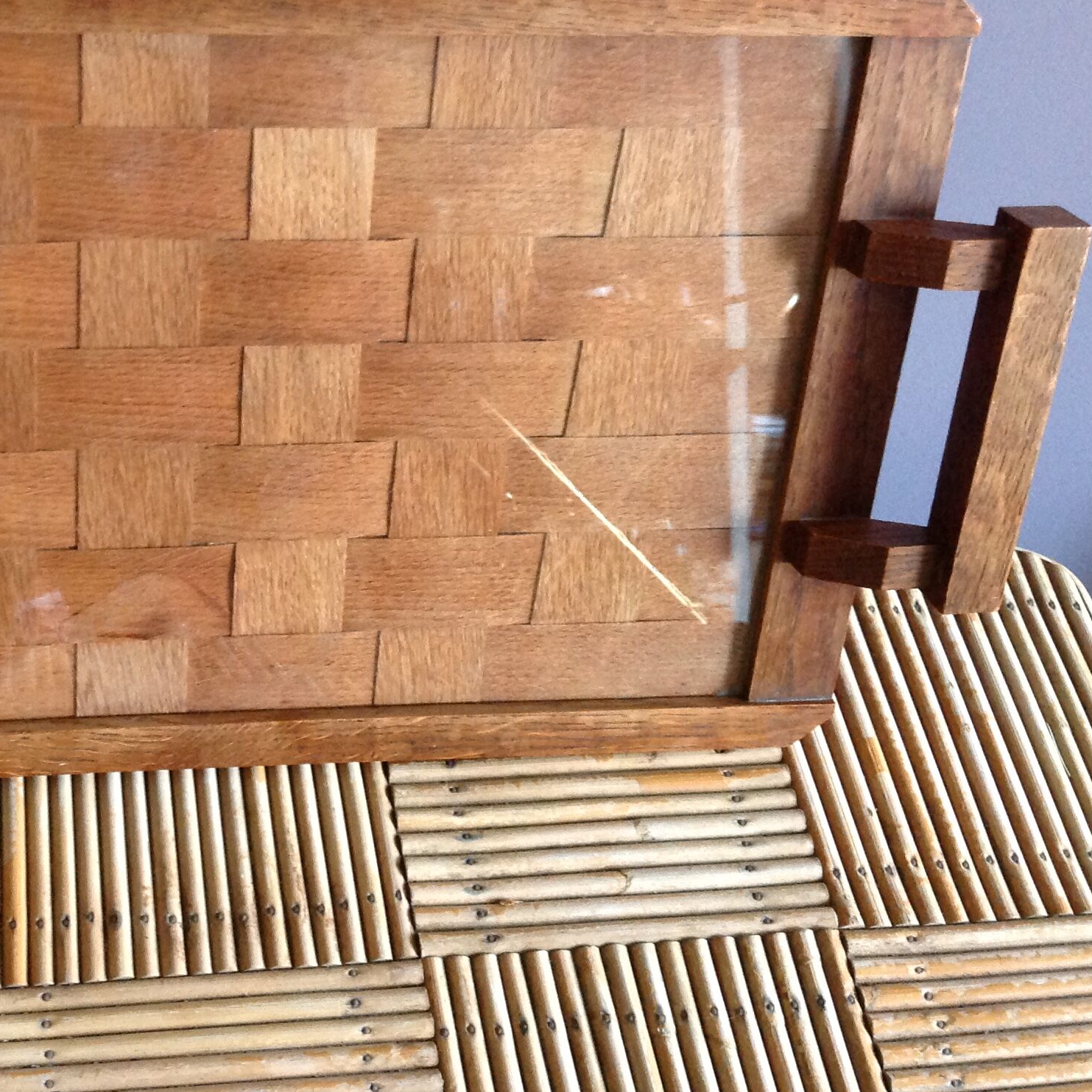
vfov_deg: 31.5
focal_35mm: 54
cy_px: 395
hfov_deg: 30.9
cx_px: 228
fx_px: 1927
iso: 250
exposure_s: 1/15
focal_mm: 4.28
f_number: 2.4
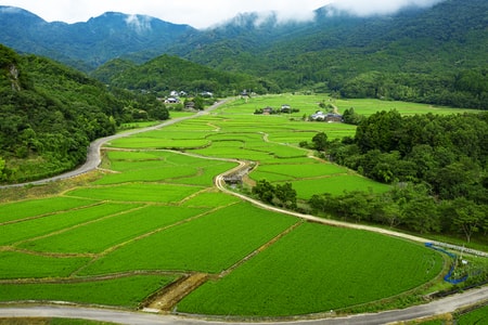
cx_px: 244
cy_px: 162
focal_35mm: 35
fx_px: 474
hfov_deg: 54.4
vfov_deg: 37.9
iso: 100
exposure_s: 1/160
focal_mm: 35
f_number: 8
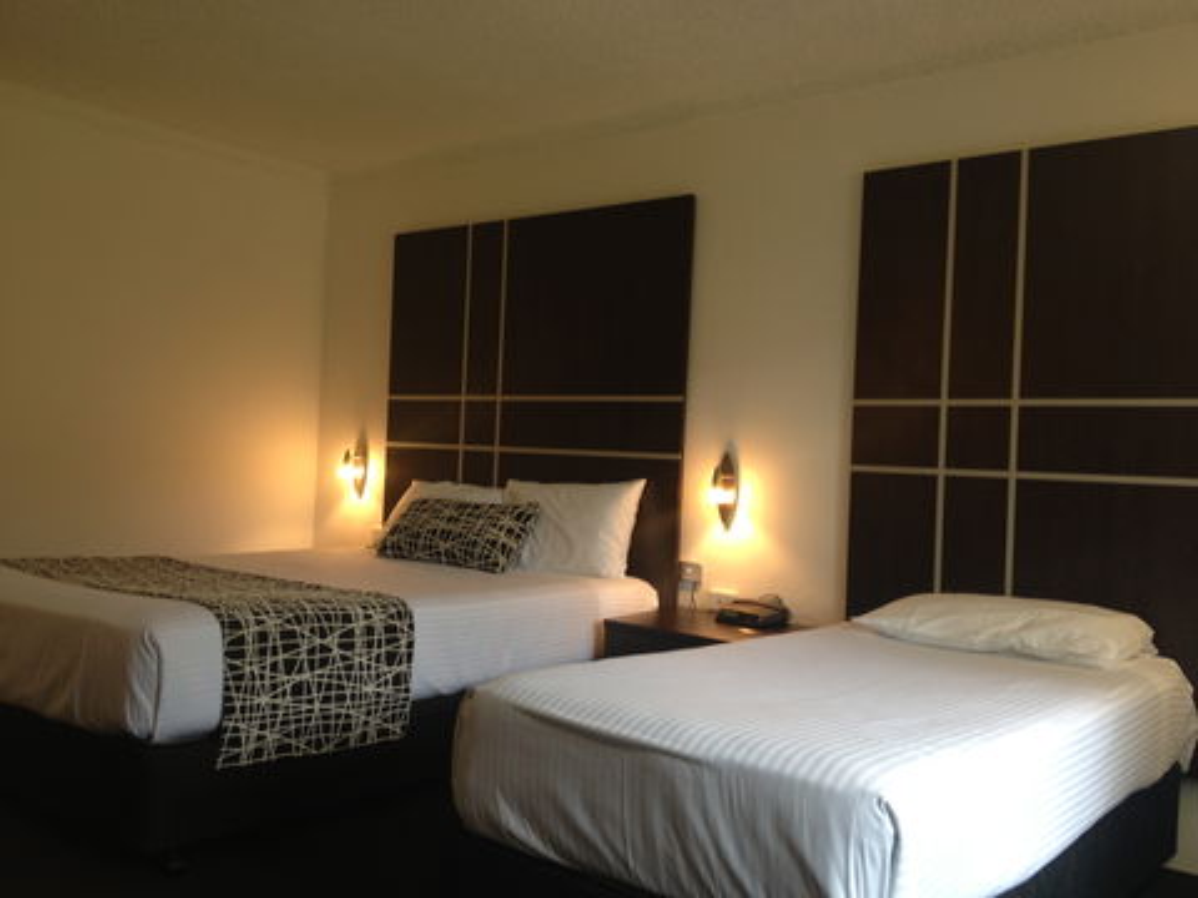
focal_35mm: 35
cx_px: 599
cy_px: 449
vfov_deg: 40.7
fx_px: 1211
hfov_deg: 52.6
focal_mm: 4.28
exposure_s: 1/20
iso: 64
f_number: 2.4
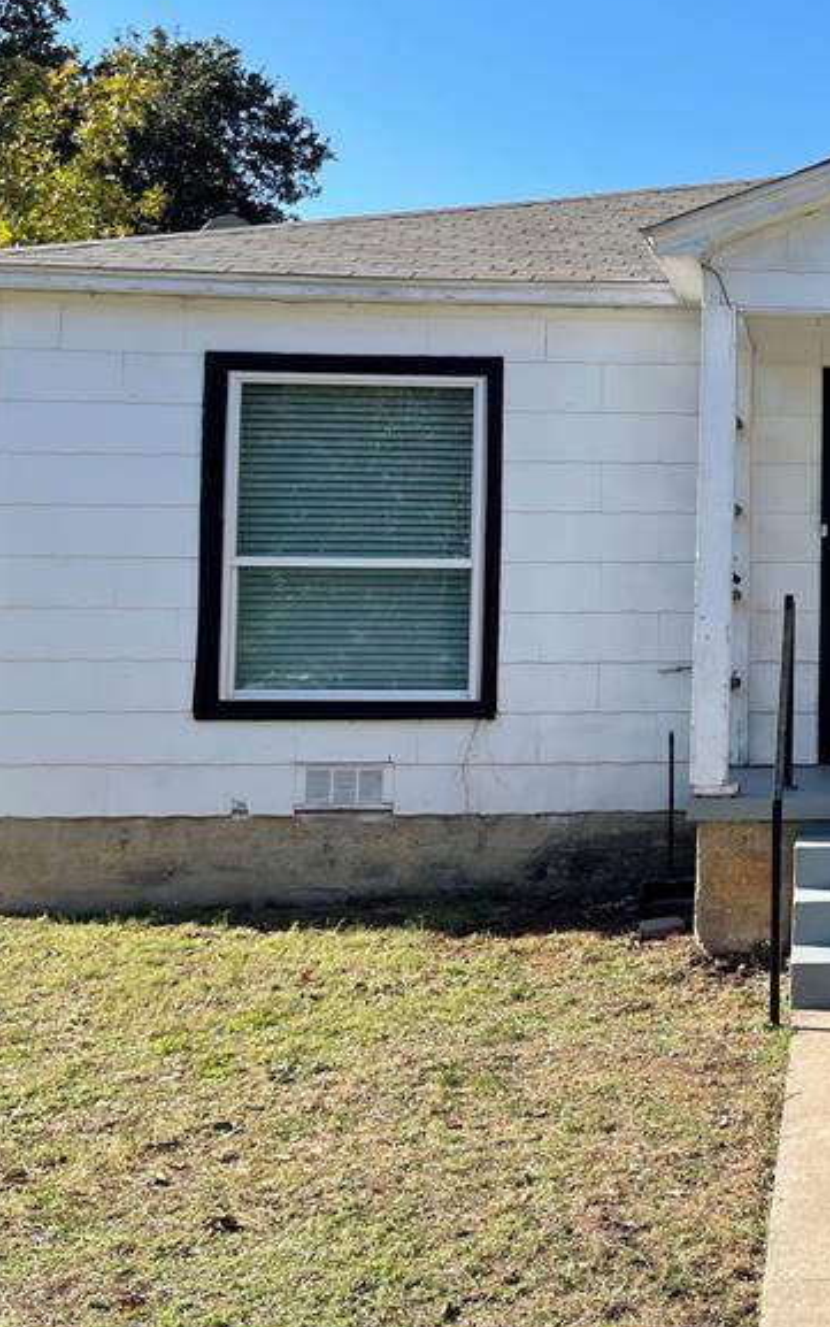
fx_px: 1700
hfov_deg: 24.5
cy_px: 515
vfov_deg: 42.4
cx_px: 1025
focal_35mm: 47
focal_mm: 5.1
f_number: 1.6
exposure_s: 1/1976
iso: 32
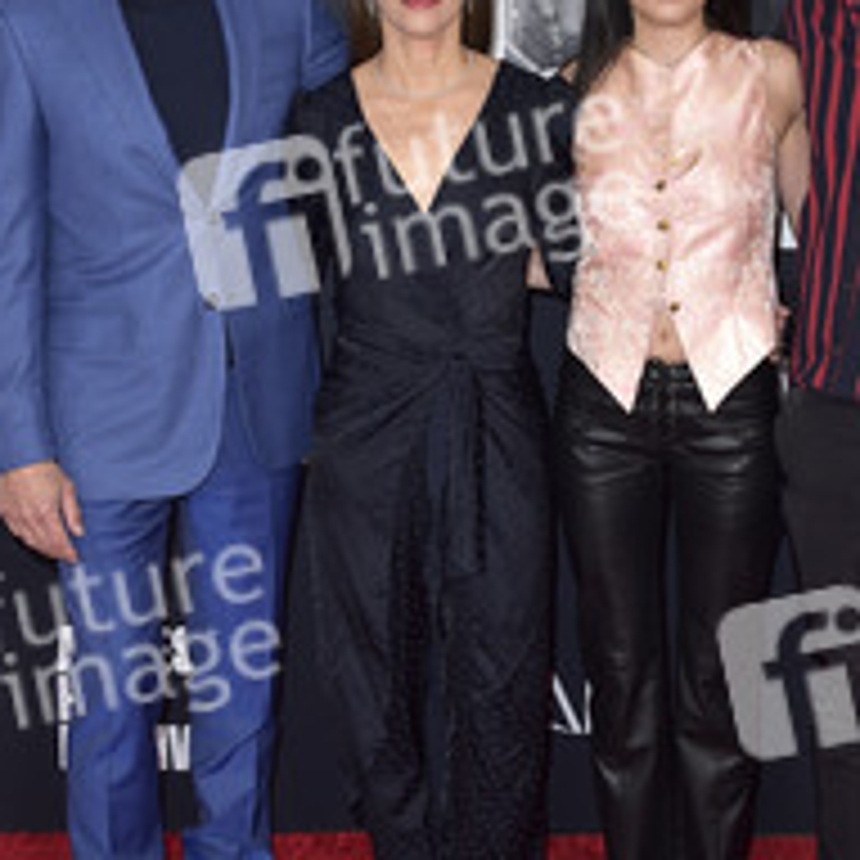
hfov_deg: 29.9
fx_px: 1602
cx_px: 543
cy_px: 428
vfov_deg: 30.0
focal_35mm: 57
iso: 800
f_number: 6.3
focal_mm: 32
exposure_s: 1/200
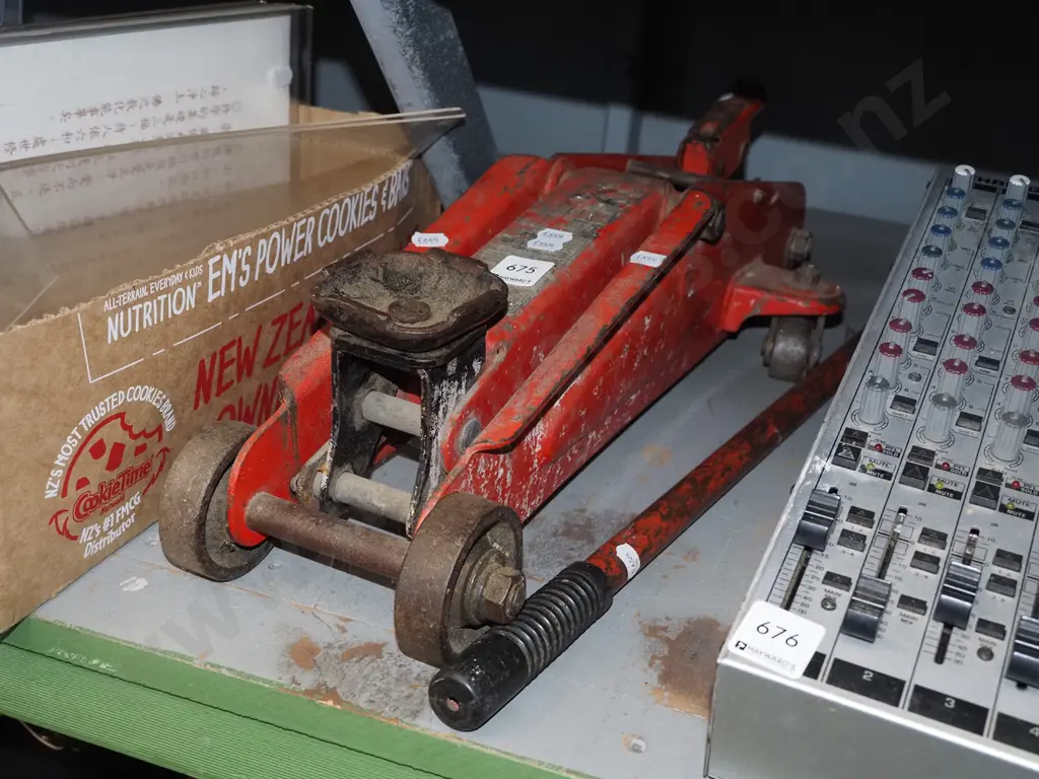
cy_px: 390
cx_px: 520
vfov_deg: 36.0
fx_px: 1201
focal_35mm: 40
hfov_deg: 46.8
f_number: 5.6
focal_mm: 20
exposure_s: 1/160
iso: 2500
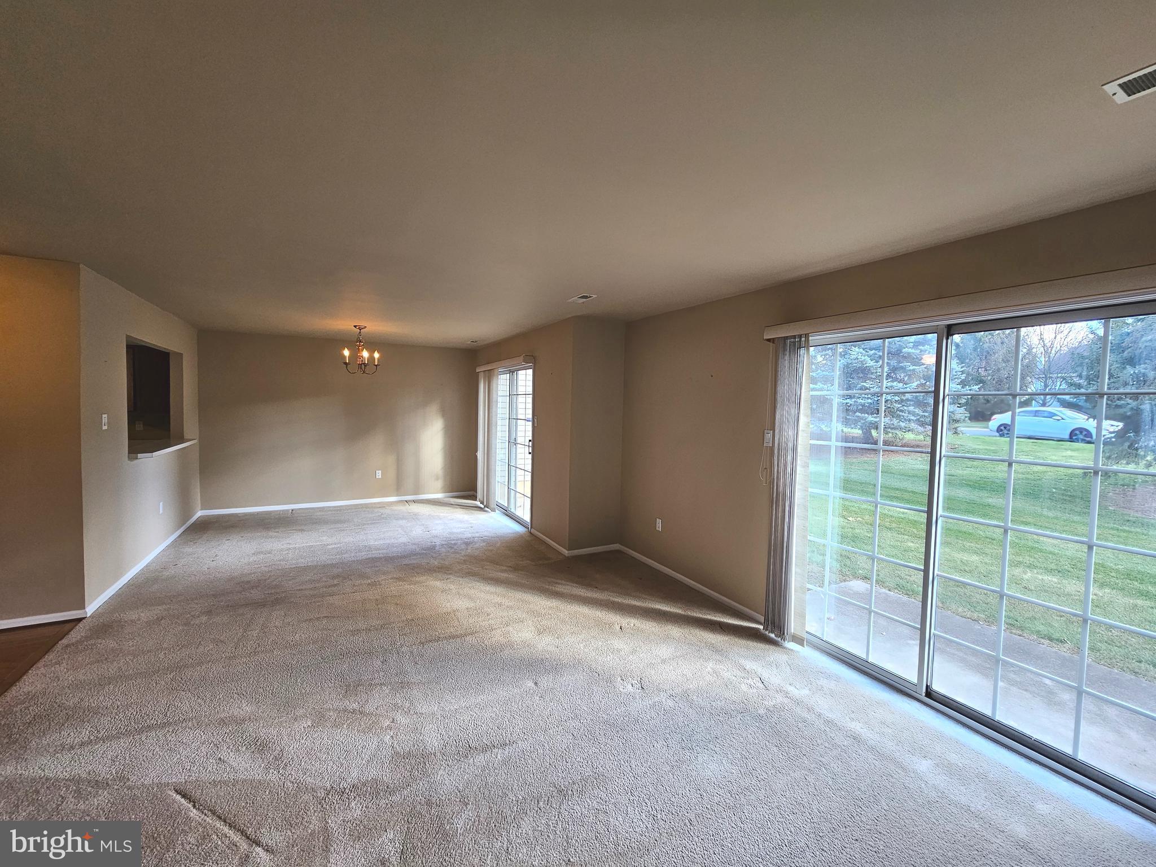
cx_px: 578
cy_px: 434
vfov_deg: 89.9
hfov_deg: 106.2
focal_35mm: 13
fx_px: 434
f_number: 2.2
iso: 100
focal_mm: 2.2
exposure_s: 1/77.4
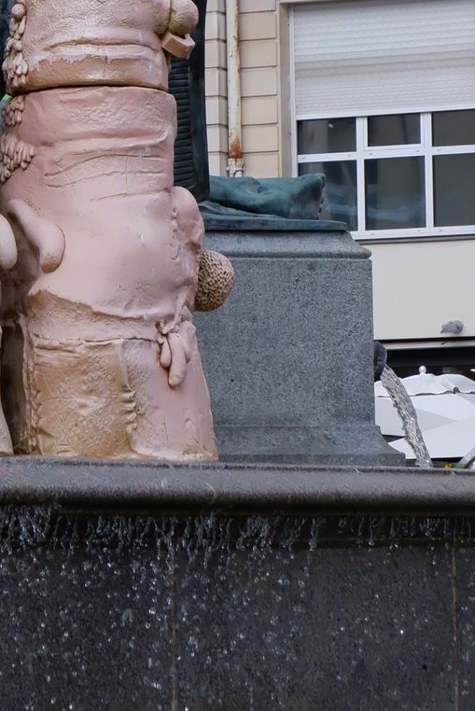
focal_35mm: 214
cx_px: -126
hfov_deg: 6.4
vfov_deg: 9.5
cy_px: -92
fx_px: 4229
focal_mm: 45
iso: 400
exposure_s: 1/450
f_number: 8
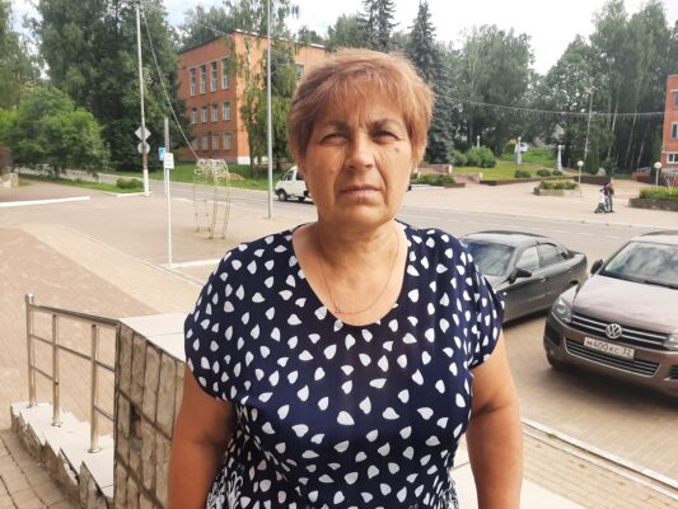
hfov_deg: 67.3
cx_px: 339
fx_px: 509
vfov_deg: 53.1
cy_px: 254
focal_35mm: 26
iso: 40
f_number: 1.7
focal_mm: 3.93
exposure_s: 1/1139
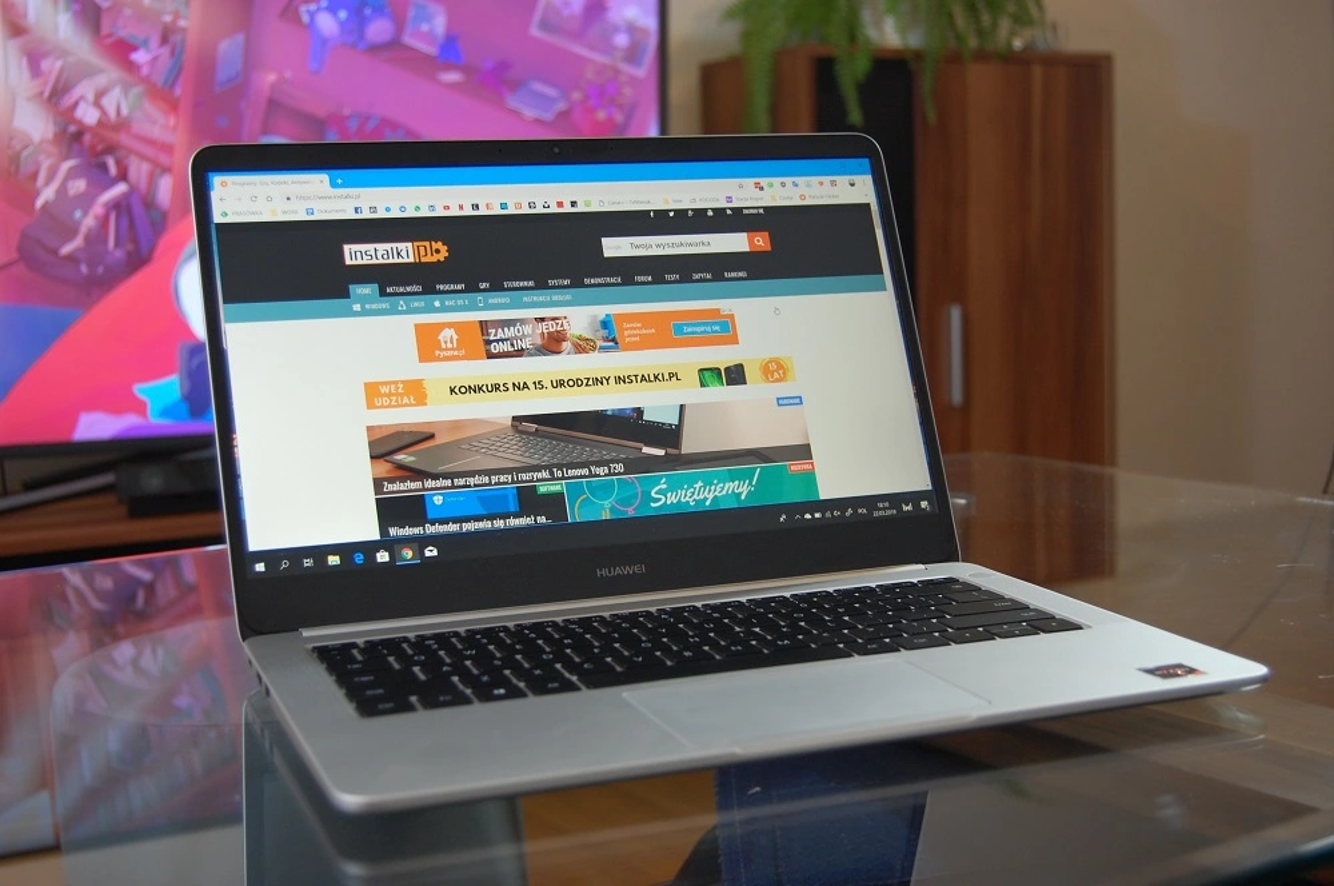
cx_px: 667
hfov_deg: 41.2
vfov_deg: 28.0
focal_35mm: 48
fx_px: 1776
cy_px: 443
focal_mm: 32
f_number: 4.5
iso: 400
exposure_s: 1/25
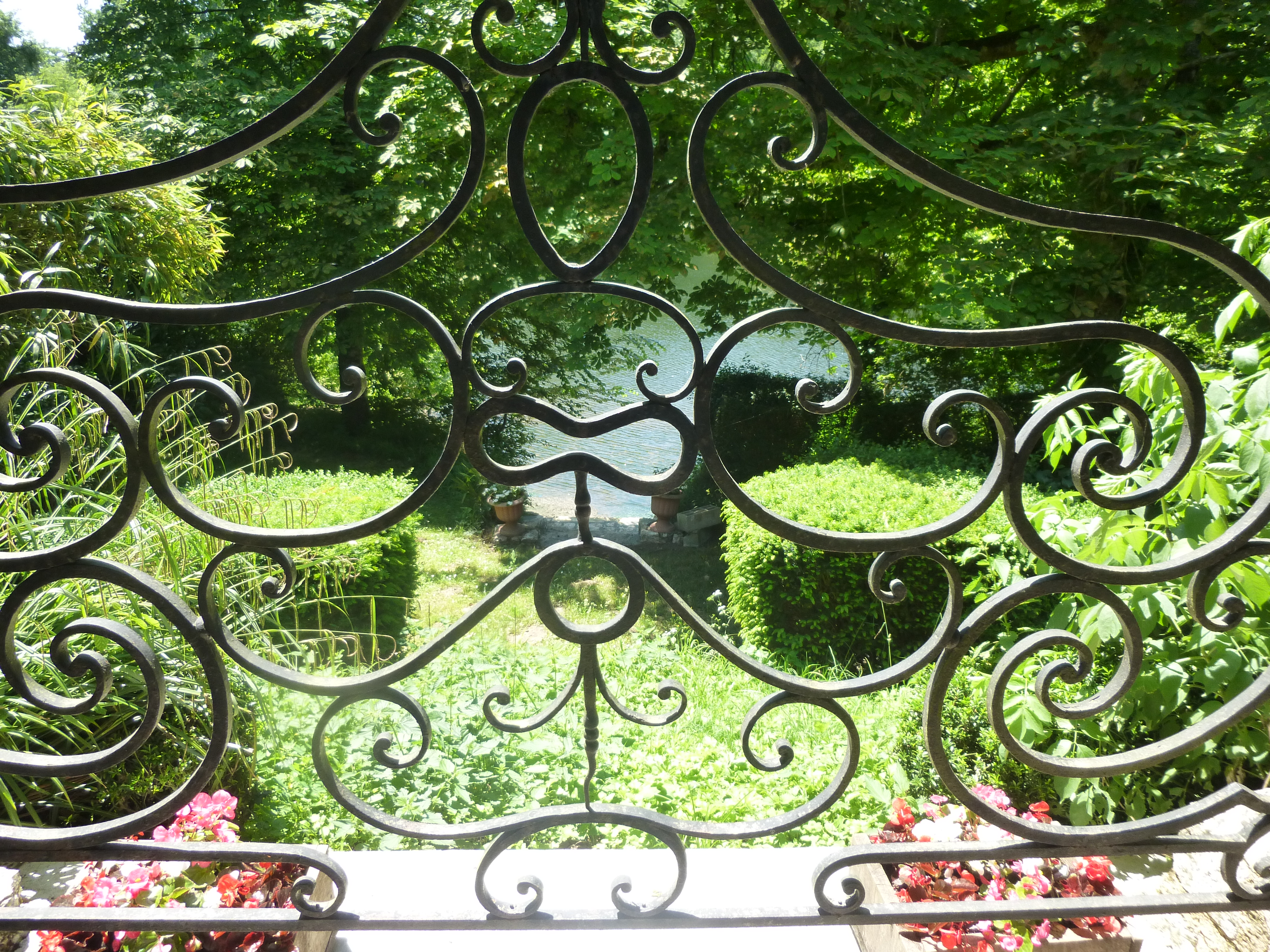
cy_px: 476
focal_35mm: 25
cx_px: 635
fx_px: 917
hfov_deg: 69.4
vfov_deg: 54.9
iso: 160
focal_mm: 4.5
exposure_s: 1/250
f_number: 3.1
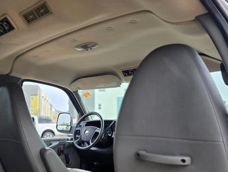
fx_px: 217
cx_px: 89
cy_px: 103
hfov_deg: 54.9
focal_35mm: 33
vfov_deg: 42.8
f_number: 1.7
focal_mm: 6.3
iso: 25
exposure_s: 1/359
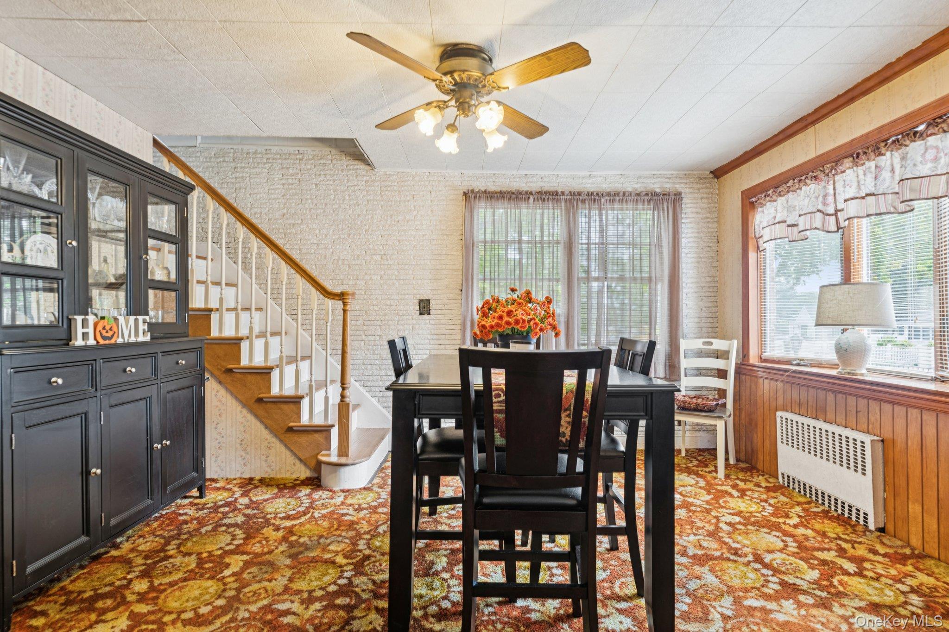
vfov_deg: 70.4
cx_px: 474
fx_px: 448
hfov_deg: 93.3
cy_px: 316
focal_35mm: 17
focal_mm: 17
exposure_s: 1/3.33
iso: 200
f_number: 8
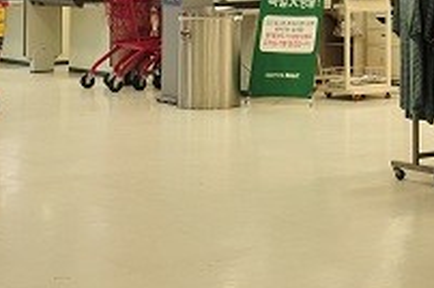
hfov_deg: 18.4
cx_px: 483
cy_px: -102
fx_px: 1288
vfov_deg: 12.3
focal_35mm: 107
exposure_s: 1/250
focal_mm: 36
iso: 1250
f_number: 4
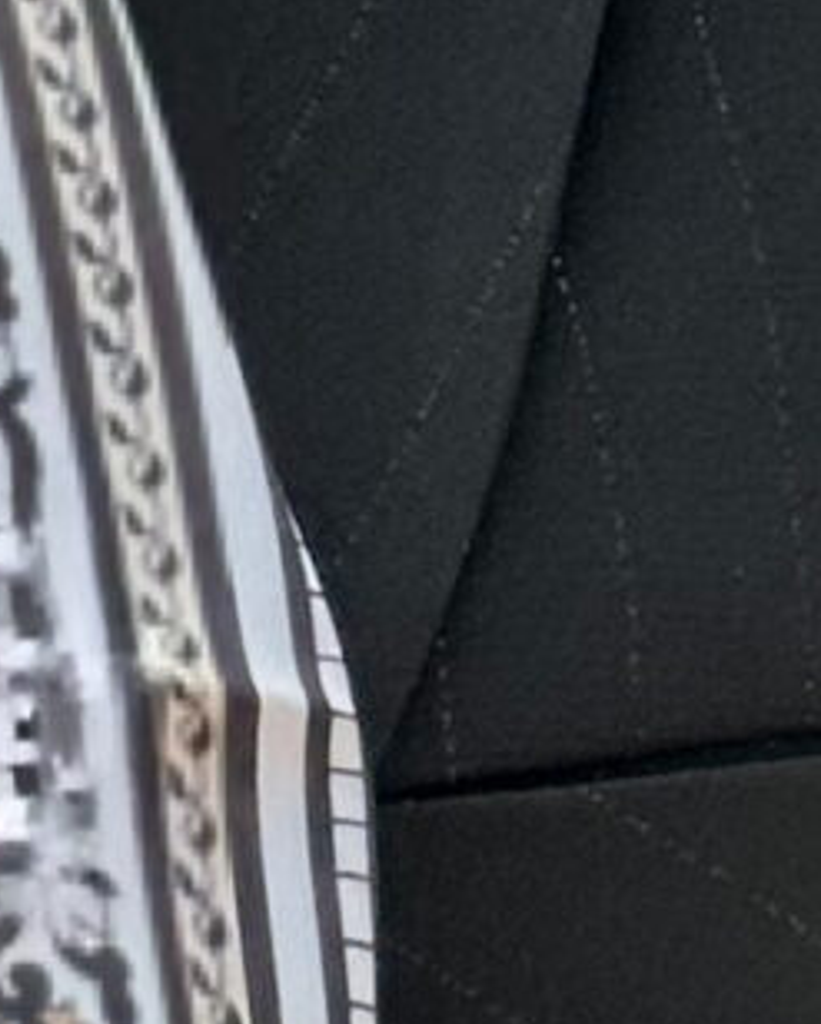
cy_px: 1602
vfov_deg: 4.9
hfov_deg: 3.9
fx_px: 11798
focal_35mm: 389
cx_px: -1193
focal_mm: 6.86
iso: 64
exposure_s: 1/1517
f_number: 1.78
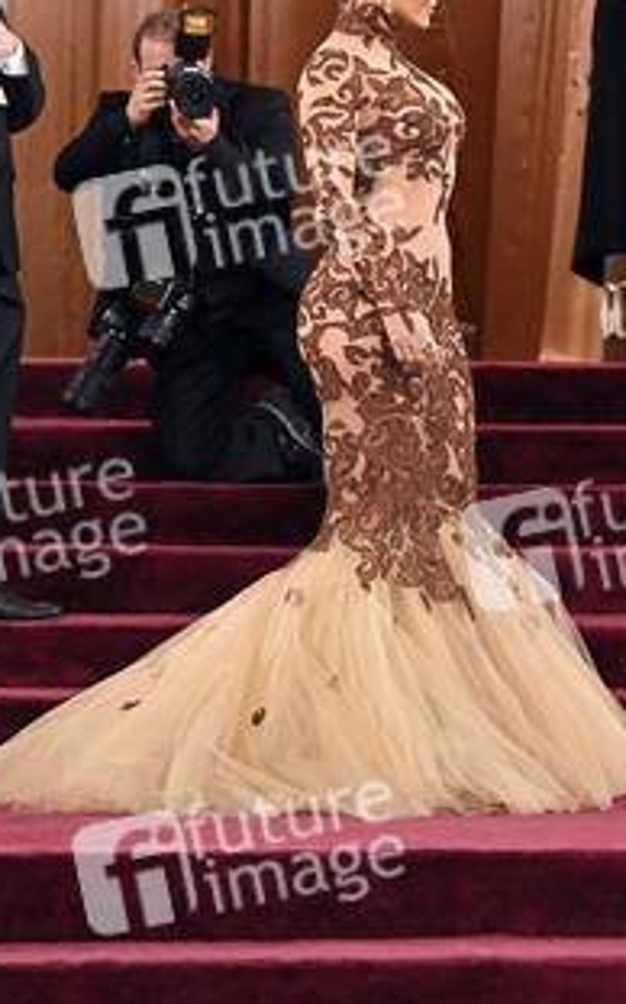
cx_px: 332
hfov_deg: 8.8
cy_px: 374
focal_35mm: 148
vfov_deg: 14.1
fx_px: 4046
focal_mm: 113
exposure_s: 1/320
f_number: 5
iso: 2500
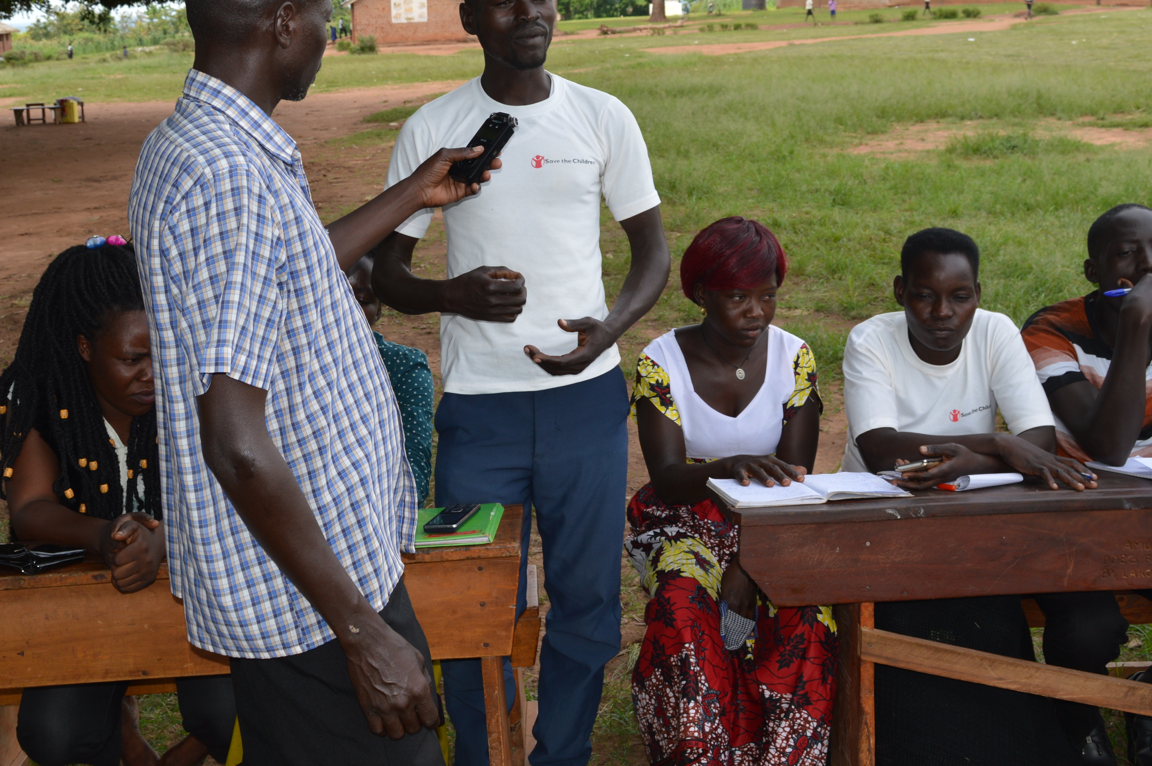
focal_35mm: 47
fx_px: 1503
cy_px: 179
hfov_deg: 41.9
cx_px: 525
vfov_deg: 28.1
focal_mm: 20
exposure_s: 1/200
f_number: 6.3
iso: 100
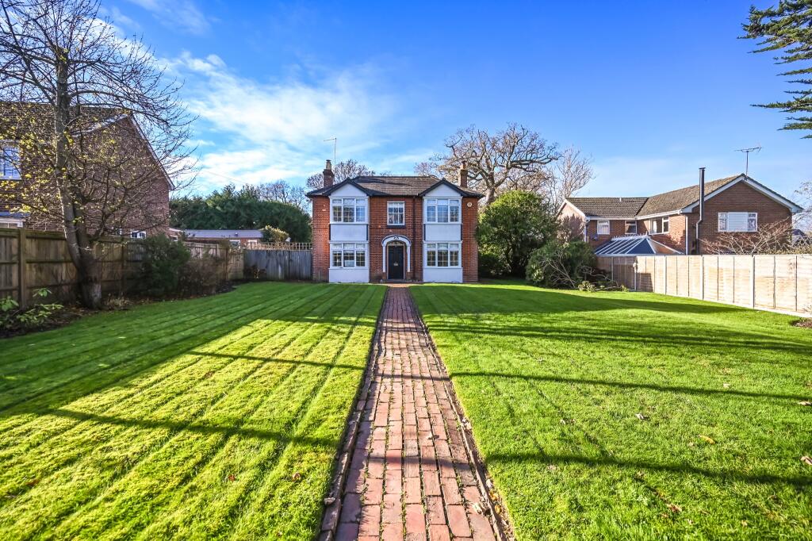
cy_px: 270
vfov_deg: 81.2
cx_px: 406
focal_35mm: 14
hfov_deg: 104.3
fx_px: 316
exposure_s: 1/2500
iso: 400
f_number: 4
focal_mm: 14
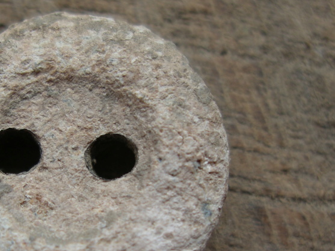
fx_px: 658
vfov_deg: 21.4
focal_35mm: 68
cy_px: 192
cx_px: 96
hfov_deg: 28.3
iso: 80
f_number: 2.8
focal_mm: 7.8
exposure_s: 1/50
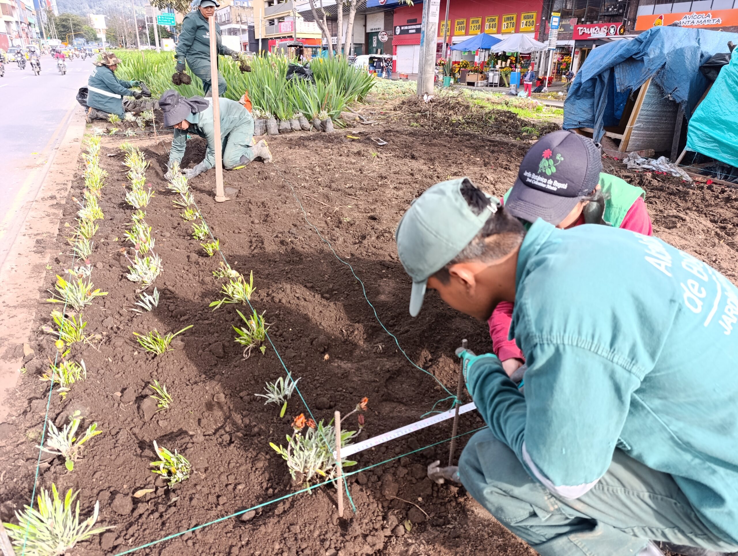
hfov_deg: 73.8
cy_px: 278
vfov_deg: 59.0
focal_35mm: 23
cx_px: 369
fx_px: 491
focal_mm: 6.14
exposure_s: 1/120
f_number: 1.6
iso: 100
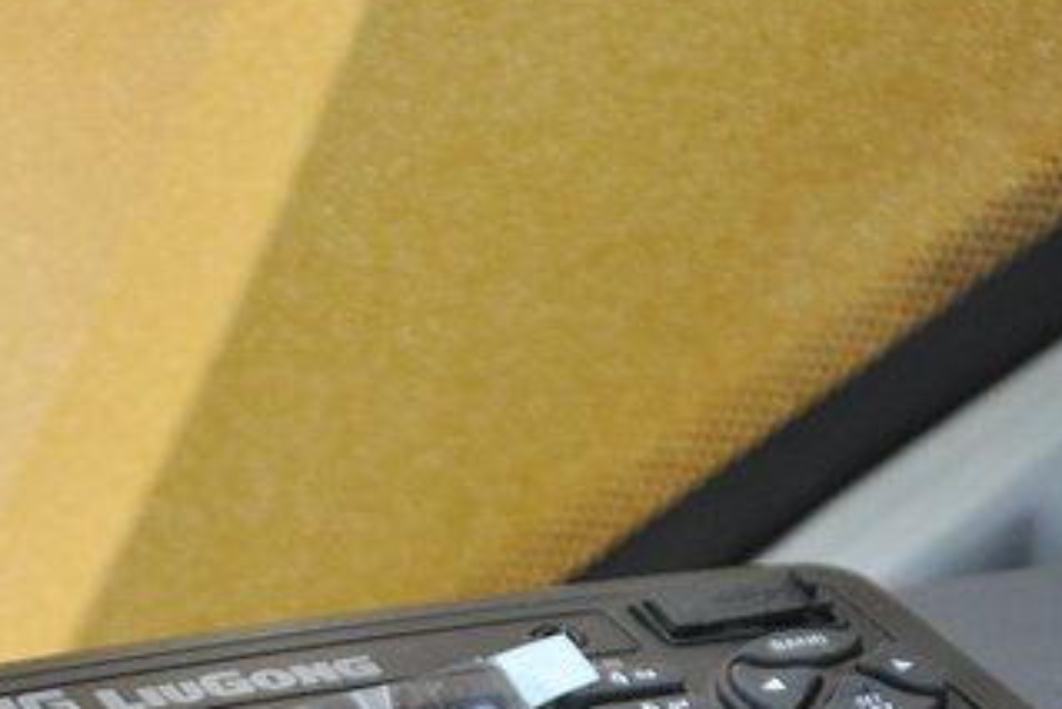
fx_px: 7762
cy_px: 840
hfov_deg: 7.8
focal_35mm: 263
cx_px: -80
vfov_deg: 5.2
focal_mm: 70
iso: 1250
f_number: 6.3
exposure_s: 1/640
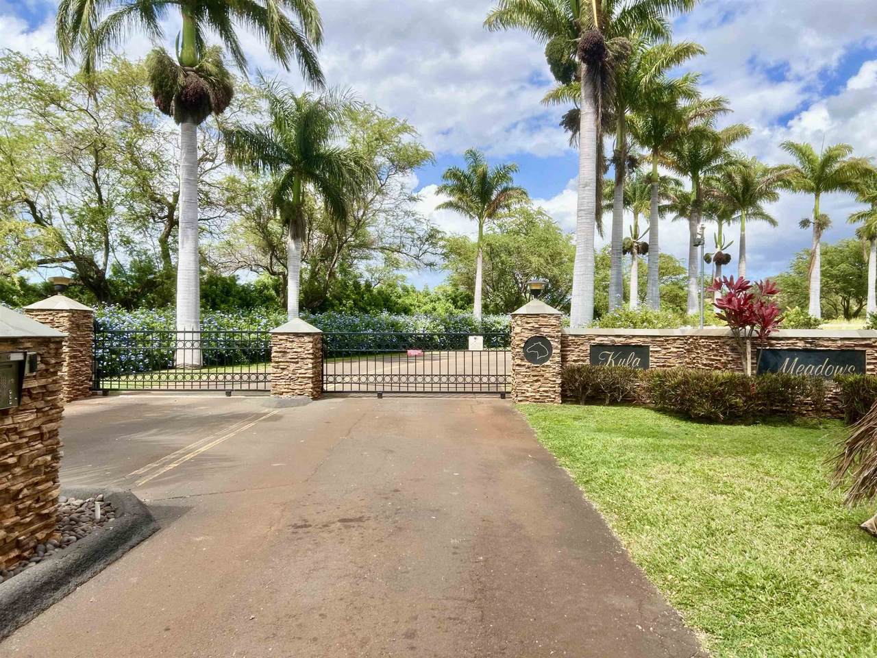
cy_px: 329
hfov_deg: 67.3
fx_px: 659
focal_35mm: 26
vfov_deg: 53.1
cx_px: 438
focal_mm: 5.7
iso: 50
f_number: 1.5
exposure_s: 1/2915
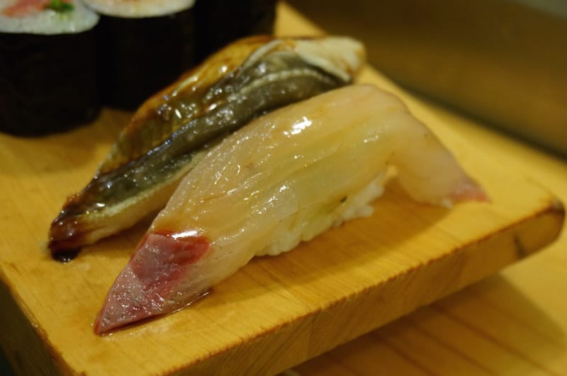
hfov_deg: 42.4
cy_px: 188
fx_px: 731
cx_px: 284
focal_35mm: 46
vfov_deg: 28.9
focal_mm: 31
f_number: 5
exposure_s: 1/60
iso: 1000
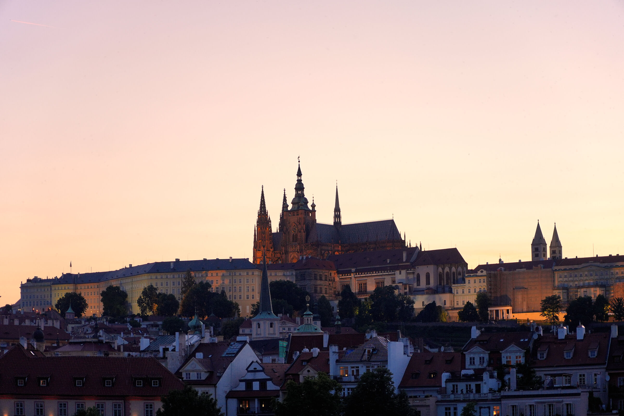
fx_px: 1430
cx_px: 312
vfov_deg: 16.6
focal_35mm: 82
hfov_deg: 24.6
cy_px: 208
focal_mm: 55
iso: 250
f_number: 2.8
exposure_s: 1/100
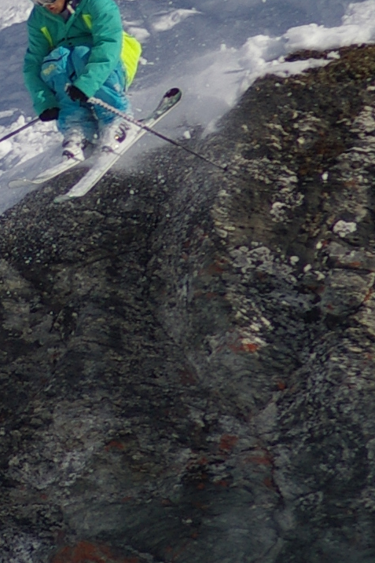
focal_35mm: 1007
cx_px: -119
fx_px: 15756
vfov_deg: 2.0
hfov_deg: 1.4
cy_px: -24
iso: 200
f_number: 6.7
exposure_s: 1/2000
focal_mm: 160
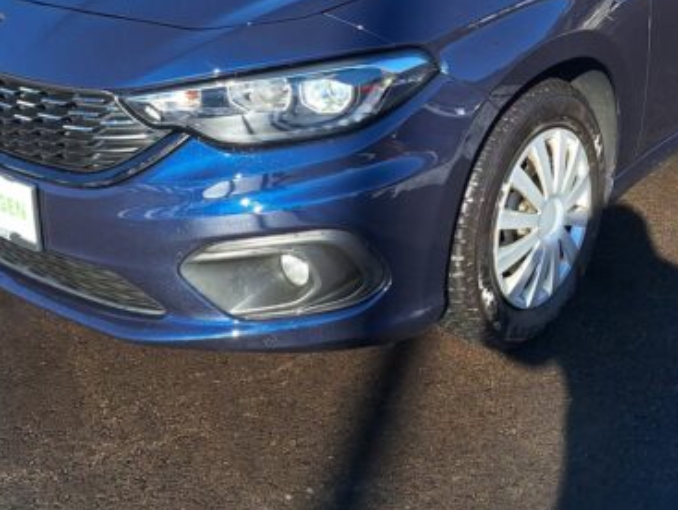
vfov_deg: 27.9
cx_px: 379
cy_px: 34
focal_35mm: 50
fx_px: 980
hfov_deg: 38.1
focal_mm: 5.54
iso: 40
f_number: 1.8
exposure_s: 1/1381
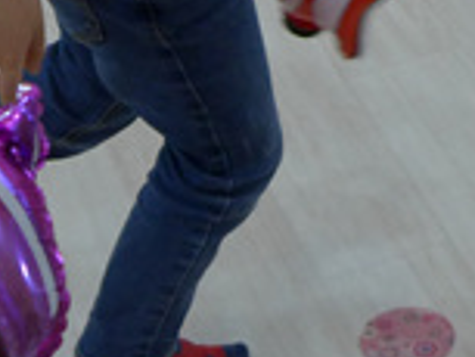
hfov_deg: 13.5
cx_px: 183
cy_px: 450
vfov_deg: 10.0
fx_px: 2005
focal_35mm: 146
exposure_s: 1/250
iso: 320
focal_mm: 6.9
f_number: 1.6
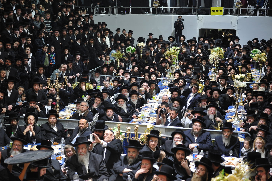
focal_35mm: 70
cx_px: 136
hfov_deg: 28.9
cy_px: 90
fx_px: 528
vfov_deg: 19.4
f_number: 2.8
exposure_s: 1/125
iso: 1000
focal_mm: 70
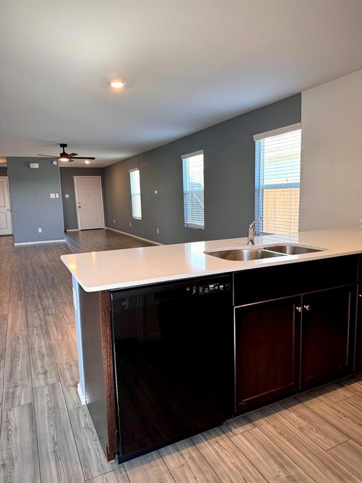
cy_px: 242
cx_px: 181
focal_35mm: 24
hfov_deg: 56.8
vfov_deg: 71.6
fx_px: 335
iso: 200
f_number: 1.78
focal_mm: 6.76
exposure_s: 1/120
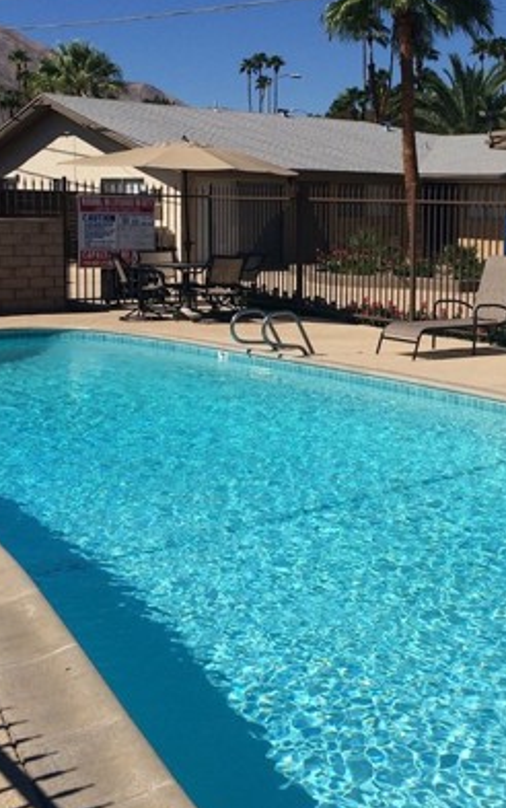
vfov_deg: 40.1
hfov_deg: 25.0
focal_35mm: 50
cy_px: 329
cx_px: 461
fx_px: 1102
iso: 32
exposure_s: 1/4115
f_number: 2.2
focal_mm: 4.15
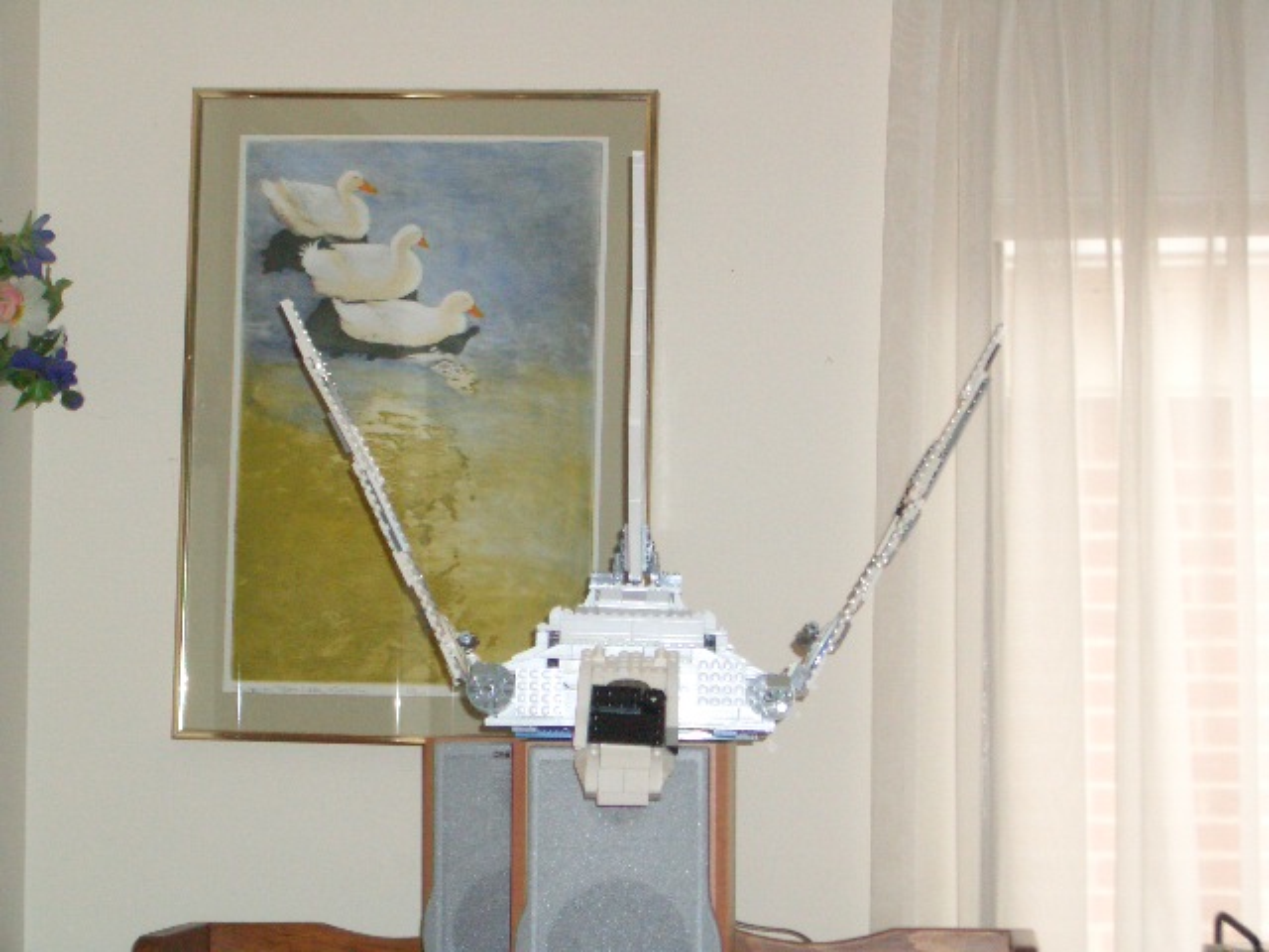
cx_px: 634
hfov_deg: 22.3
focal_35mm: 88
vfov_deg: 16.8
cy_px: 476
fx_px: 3226
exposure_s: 1/60
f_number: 4.4
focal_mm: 14.6
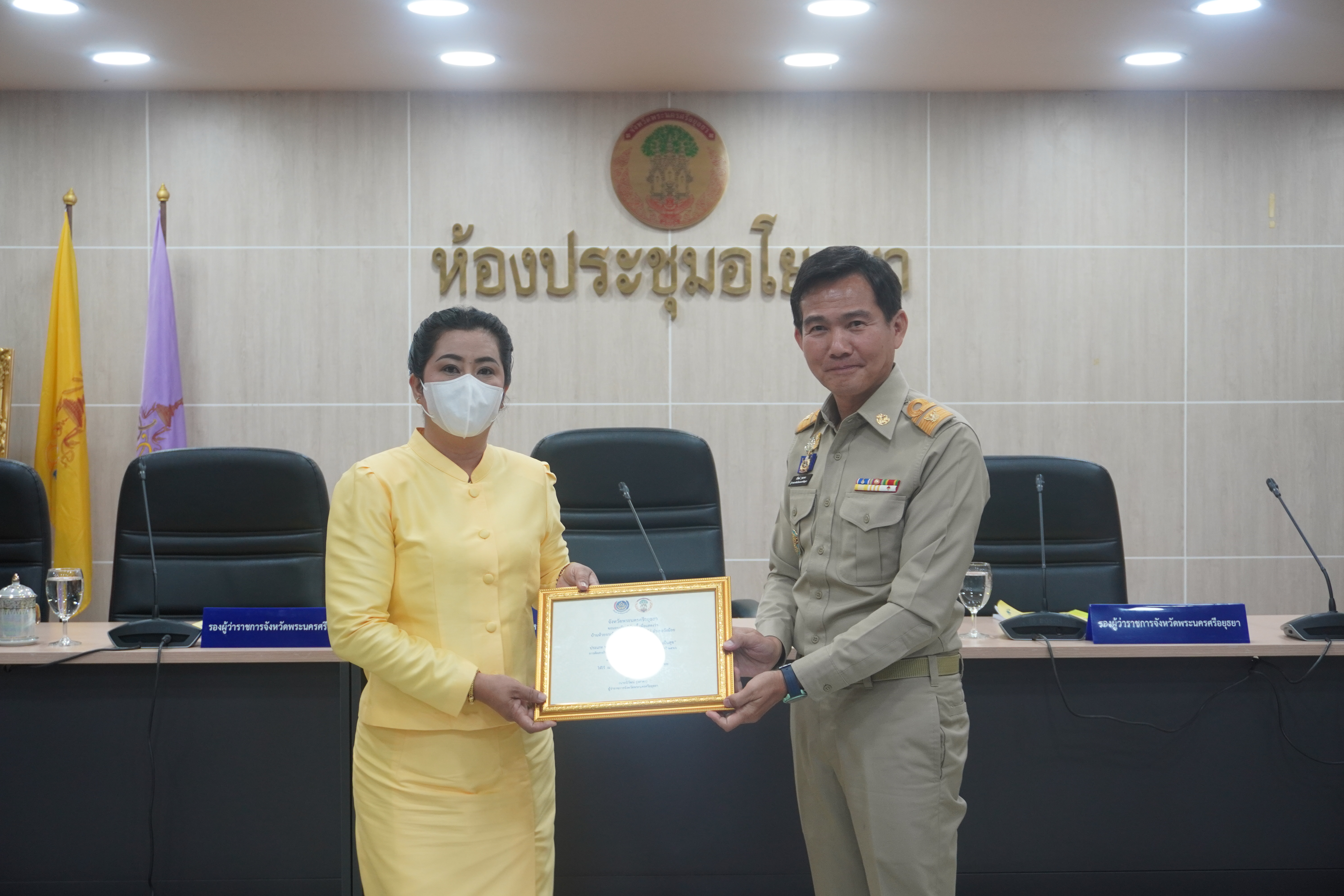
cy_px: 448
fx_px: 1736
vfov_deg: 28.9
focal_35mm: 46
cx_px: 672
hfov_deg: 42.3
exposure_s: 1/50
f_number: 5
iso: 500
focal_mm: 31
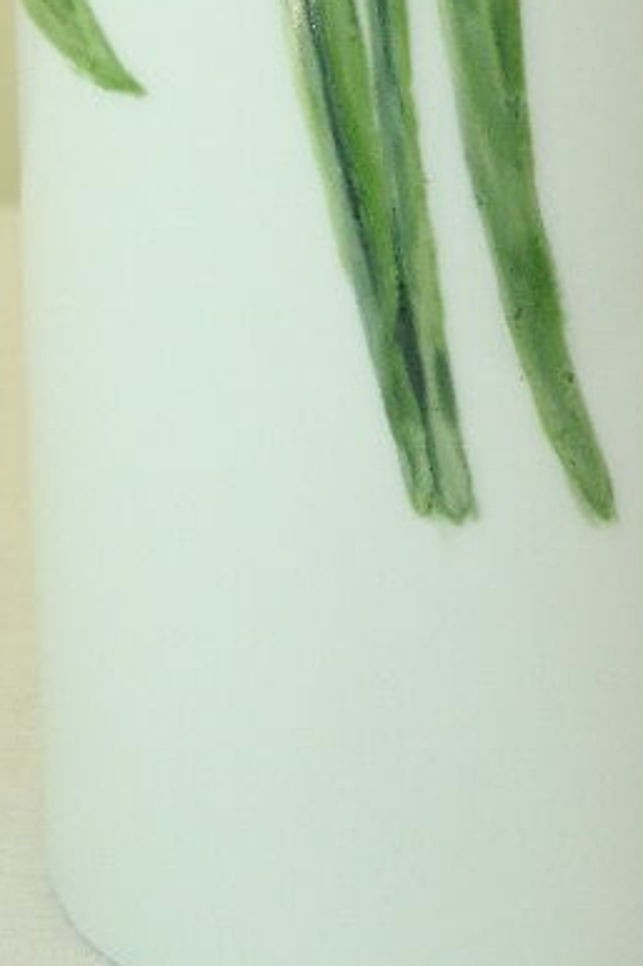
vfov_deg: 6.5
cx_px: 475
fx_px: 8285
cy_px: -893
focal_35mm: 309
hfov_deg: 4.4
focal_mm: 45
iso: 800
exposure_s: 1/30
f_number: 5.6
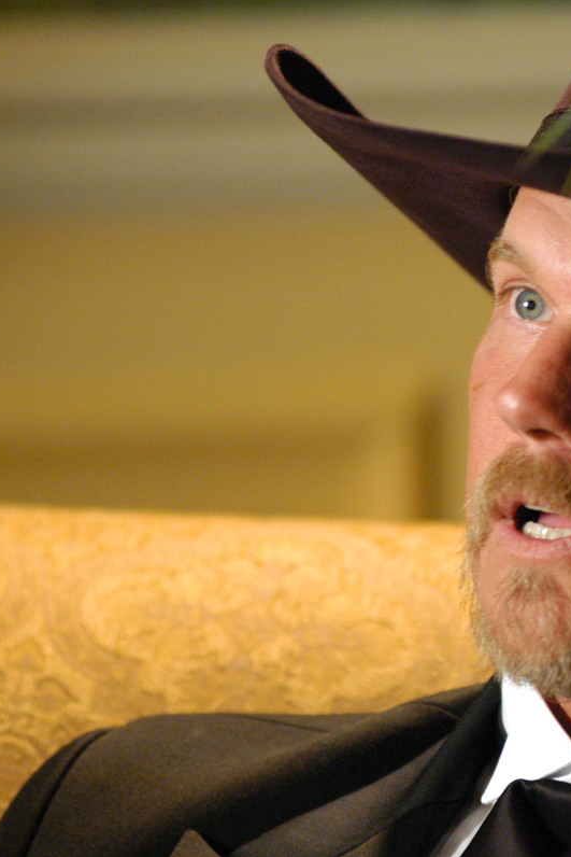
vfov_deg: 4.6
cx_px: 559
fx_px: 10748
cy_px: 428
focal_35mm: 452
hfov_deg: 3.0
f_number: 2.8
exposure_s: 1/60
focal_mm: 200
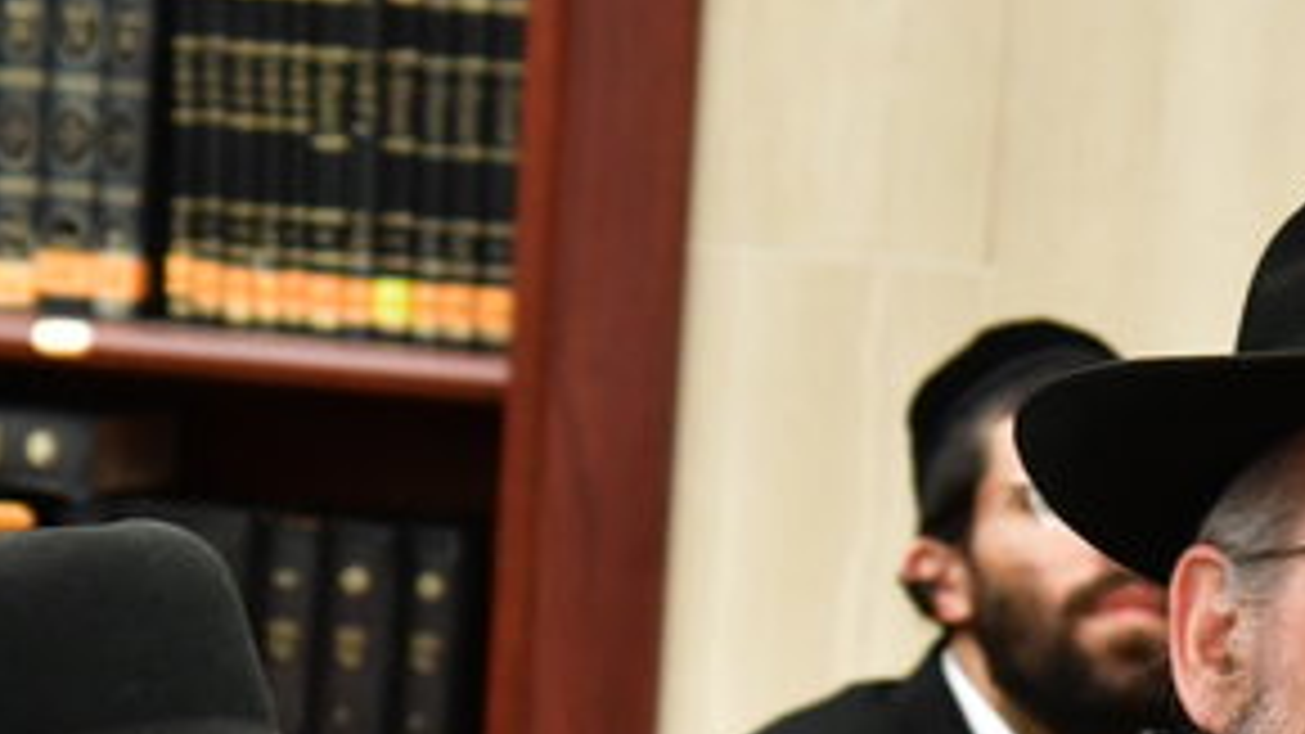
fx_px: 16088
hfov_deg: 4.6
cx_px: 657
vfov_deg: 2.6
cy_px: 795
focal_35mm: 465
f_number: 5.6
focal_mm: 92
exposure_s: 1/100
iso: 2000
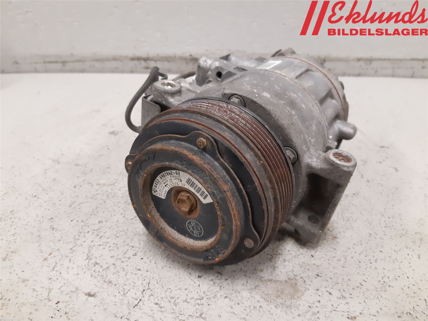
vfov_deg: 53.1
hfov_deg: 67.3
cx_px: 214
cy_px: 160
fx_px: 321
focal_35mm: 26
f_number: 1.7
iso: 250
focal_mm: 3.93
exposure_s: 1/50
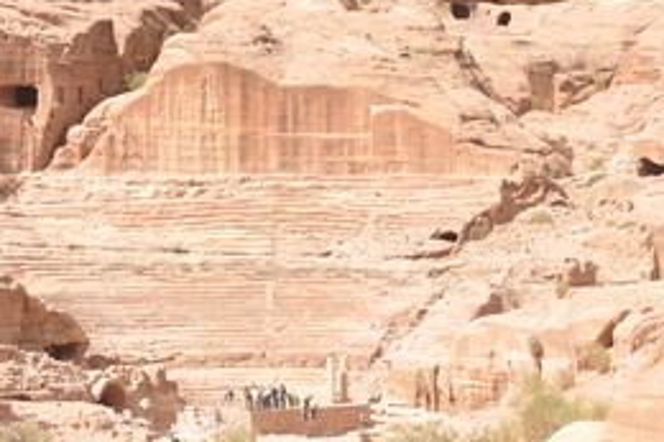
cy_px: 141
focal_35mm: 132
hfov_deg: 15.5
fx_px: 2433
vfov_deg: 10.4
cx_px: 153
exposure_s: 1/320
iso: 200
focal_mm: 52
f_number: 9
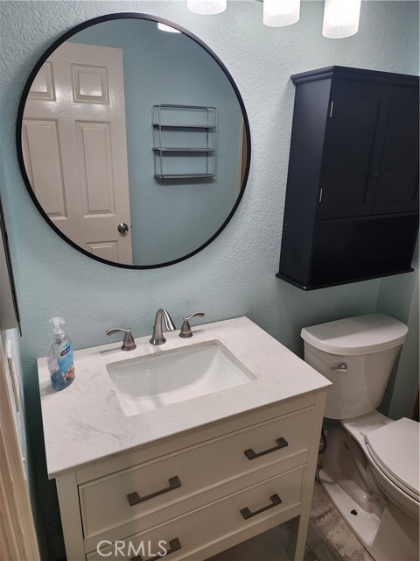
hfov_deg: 58.9
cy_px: 280
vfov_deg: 73.9
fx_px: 372
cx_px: 210
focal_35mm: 23
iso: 100
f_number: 1.8
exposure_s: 1/120
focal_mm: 6.4
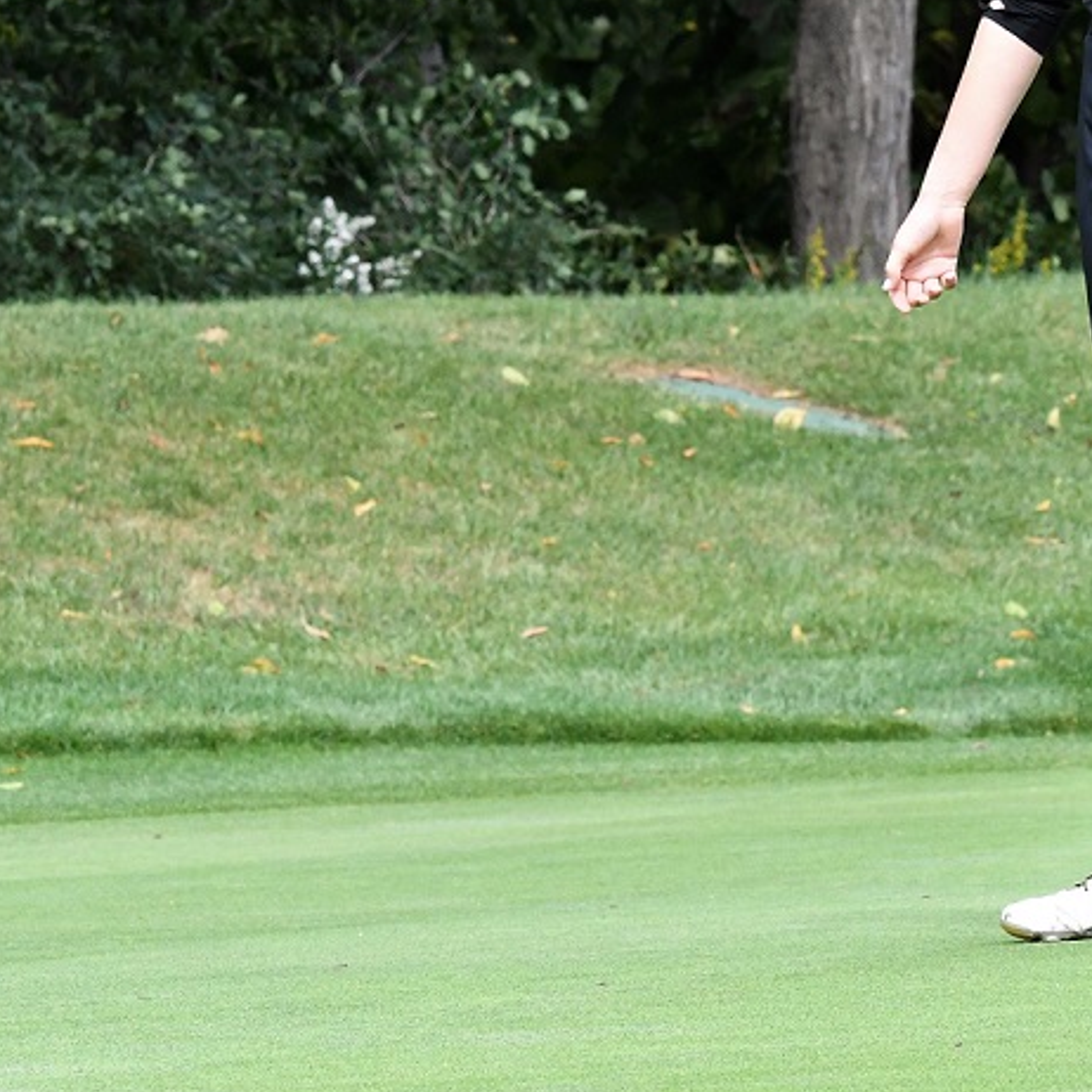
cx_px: 1331
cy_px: 304
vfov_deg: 5.0
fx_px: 12385
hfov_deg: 5.0
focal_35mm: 347
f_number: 9
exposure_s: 1/1000
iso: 1800
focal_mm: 110
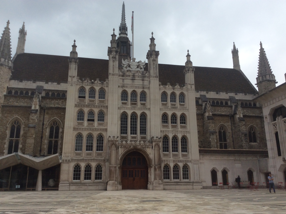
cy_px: 107
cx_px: 143
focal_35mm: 32
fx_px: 264
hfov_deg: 56.9
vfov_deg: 44.1
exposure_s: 1/1003
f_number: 2.4
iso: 32
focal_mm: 3.3
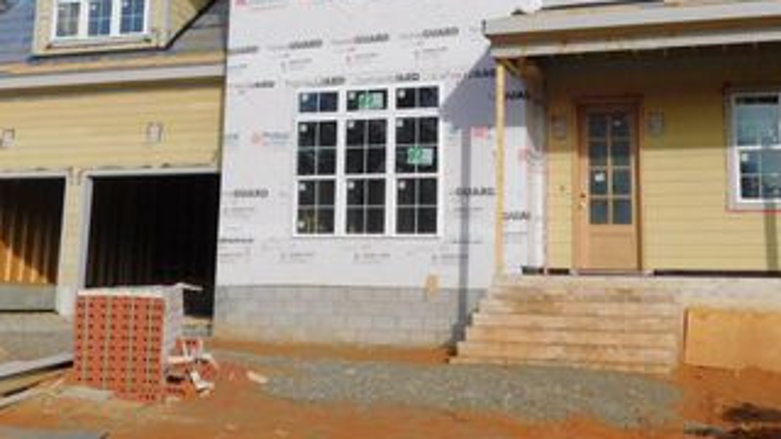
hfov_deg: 40.6
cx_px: 395
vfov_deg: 23.2
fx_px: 1056
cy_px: 96
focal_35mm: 51
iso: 125
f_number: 6.4
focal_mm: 5.3
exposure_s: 1/400
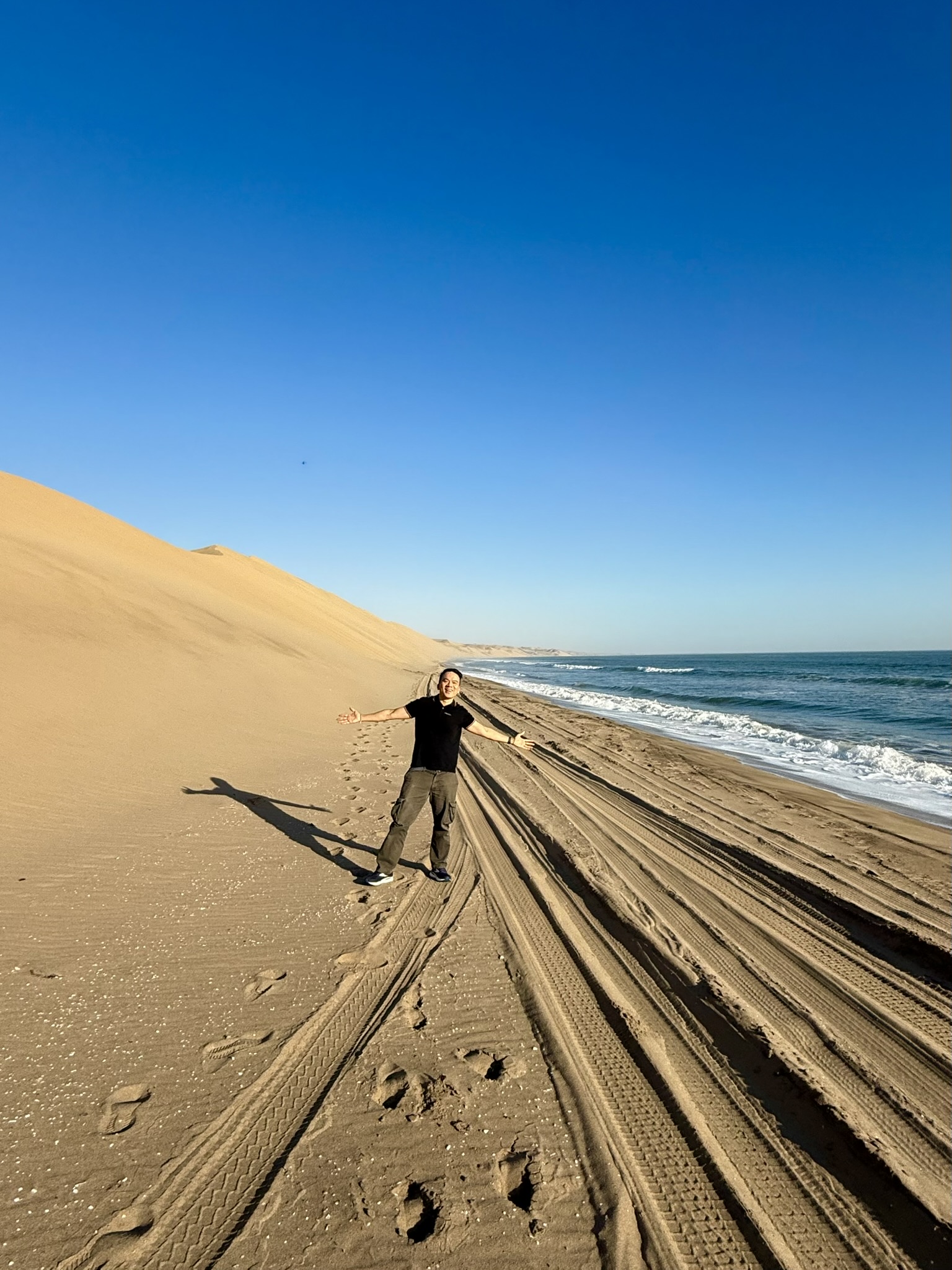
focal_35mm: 14
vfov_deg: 102.1
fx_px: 513
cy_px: 635
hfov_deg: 85.7
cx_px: 476
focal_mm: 2.22
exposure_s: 1/2506
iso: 50
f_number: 2.2
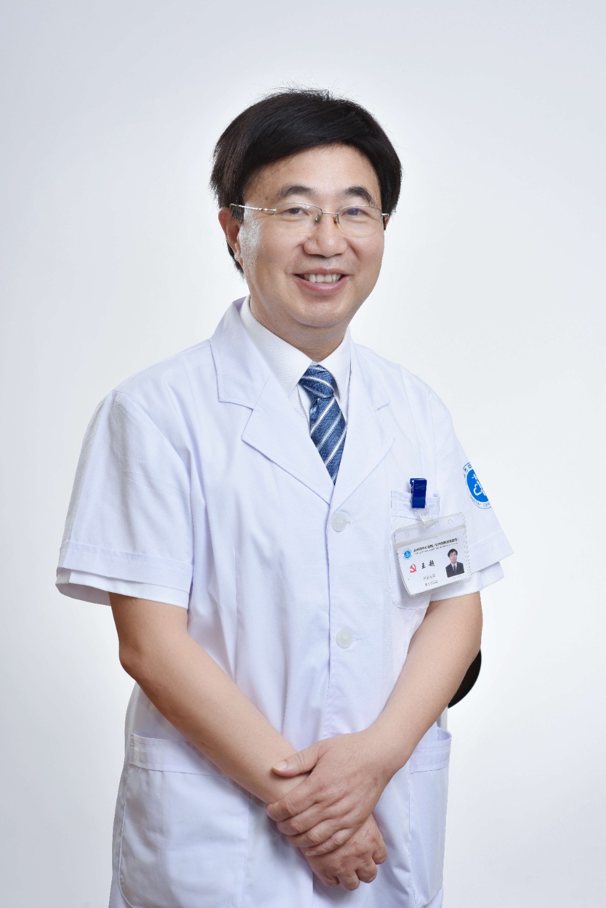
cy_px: 454
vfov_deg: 23.9
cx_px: 303
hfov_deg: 16.1
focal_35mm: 85
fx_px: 2144
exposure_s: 1/60
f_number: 9
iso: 100
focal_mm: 85
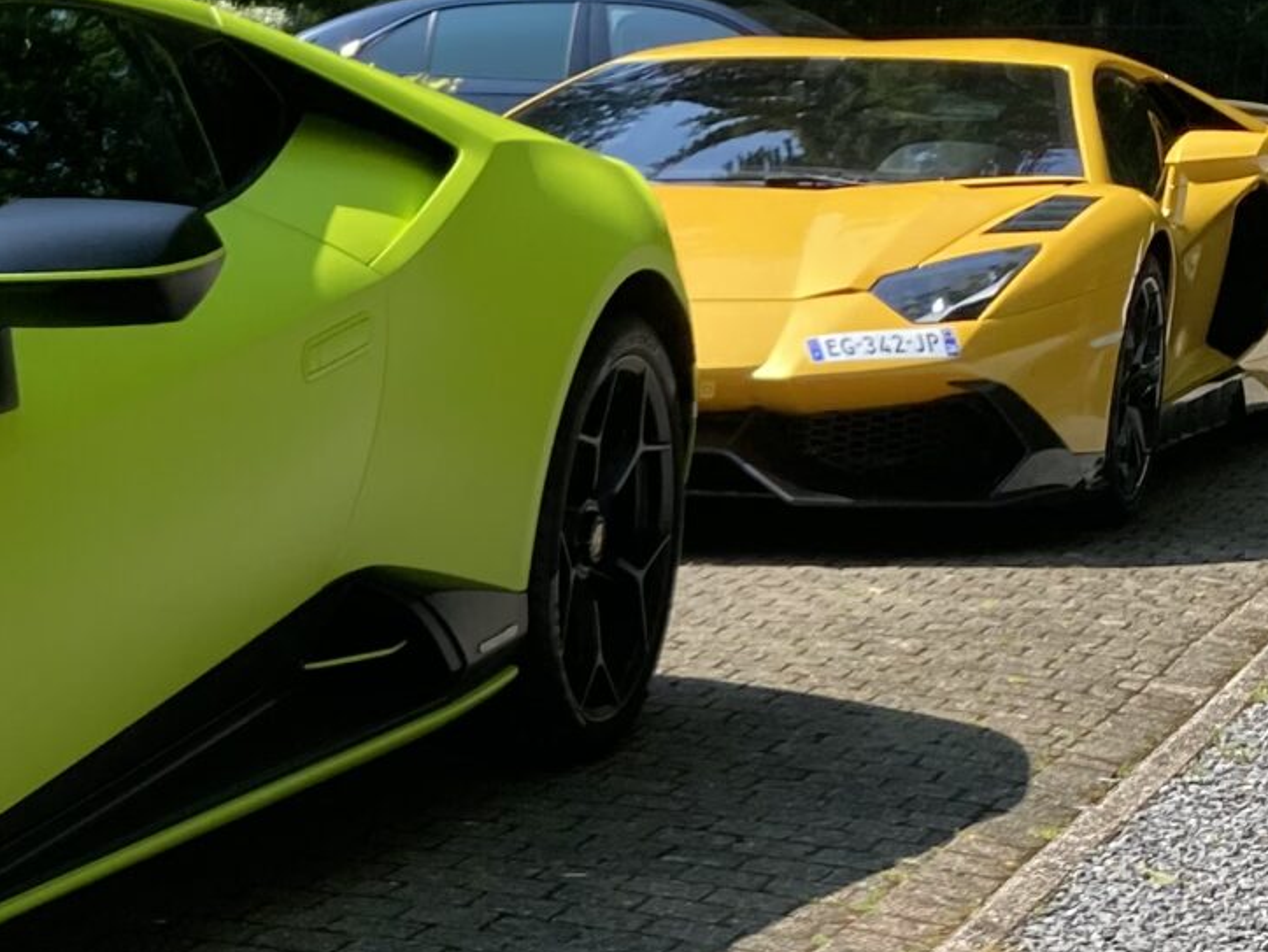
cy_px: 878
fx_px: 3372
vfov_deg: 15.9
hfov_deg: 19.8
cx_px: -312
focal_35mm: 92
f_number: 1.8
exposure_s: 1/1484
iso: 32
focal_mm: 4.25
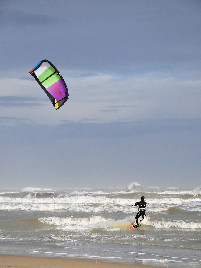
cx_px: 101
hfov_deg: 12.1
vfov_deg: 16.1
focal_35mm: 123
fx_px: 949
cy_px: 144
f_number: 8
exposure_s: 1/2500
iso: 800
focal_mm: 75
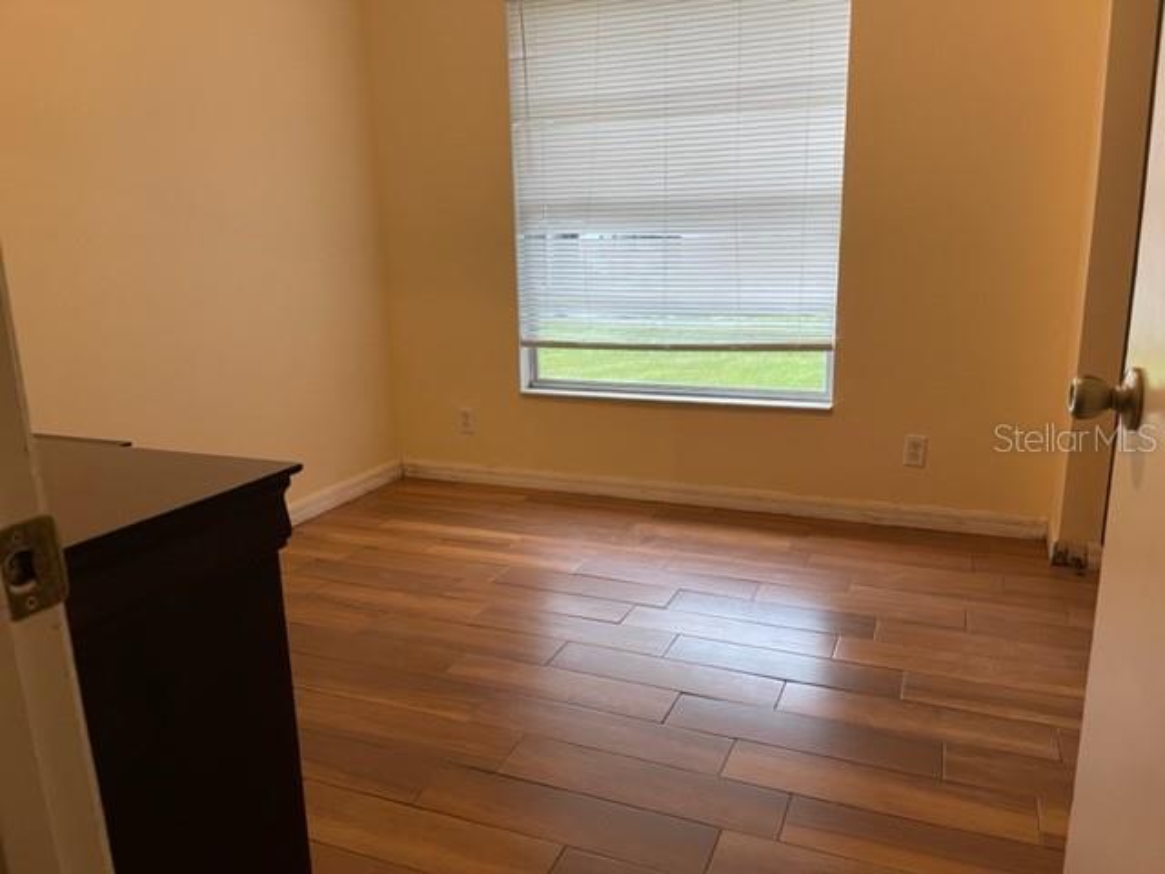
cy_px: 437
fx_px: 875
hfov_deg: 67.3
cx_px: 582
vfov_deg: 53.1
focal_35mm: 26
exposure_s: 1/60
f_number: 1.6
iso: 160
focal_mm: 5.1
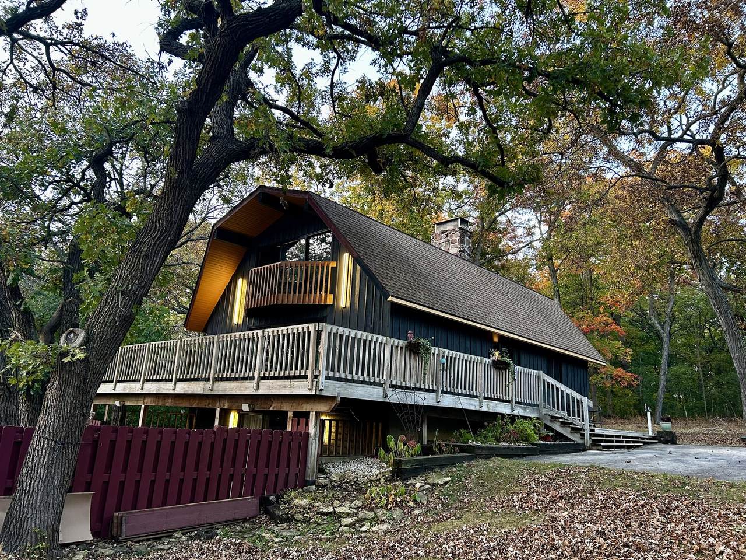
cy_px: 280
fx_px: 560
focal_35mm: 26
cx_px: 373
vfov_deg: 53.1
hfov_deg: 67.3
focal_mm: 5.7
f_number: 1.5
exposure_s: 1/60
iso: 200
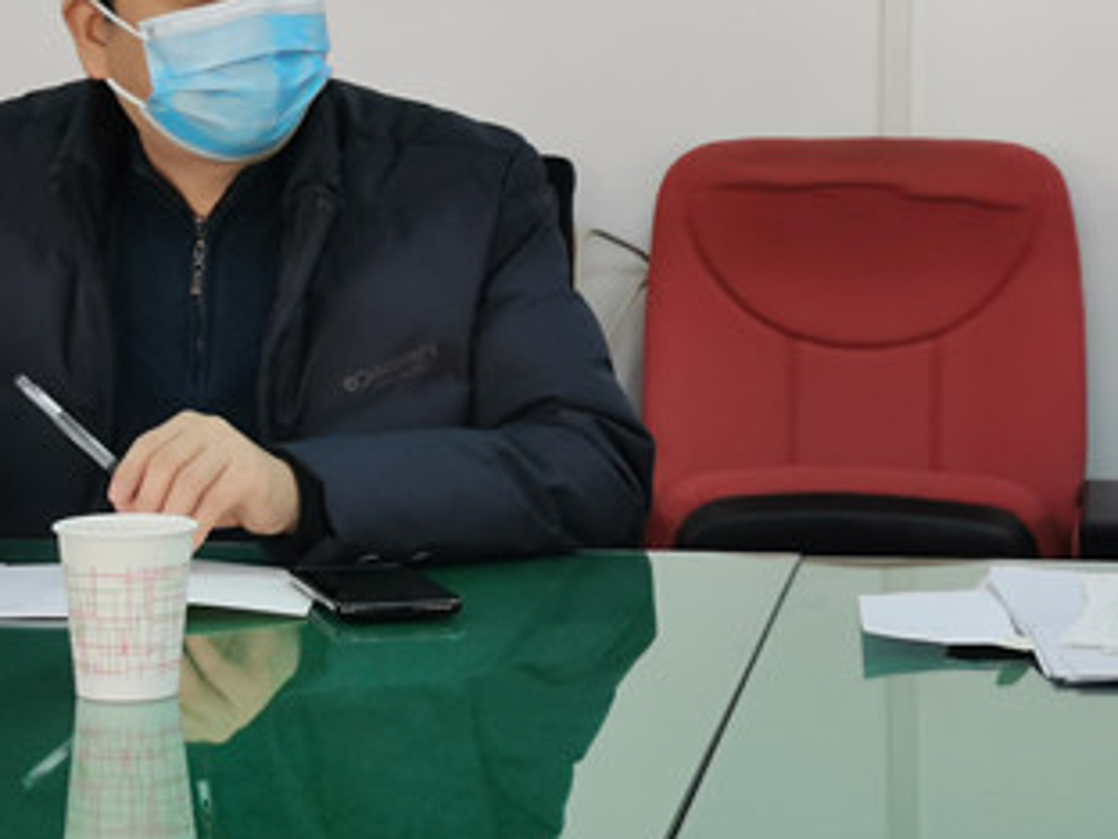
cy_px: 283
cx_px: 283
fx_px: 3359
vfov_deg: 14.2
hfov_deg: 18.8
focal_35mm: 104
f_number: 1.8
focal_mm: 5.58
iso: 200
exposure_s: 1/100
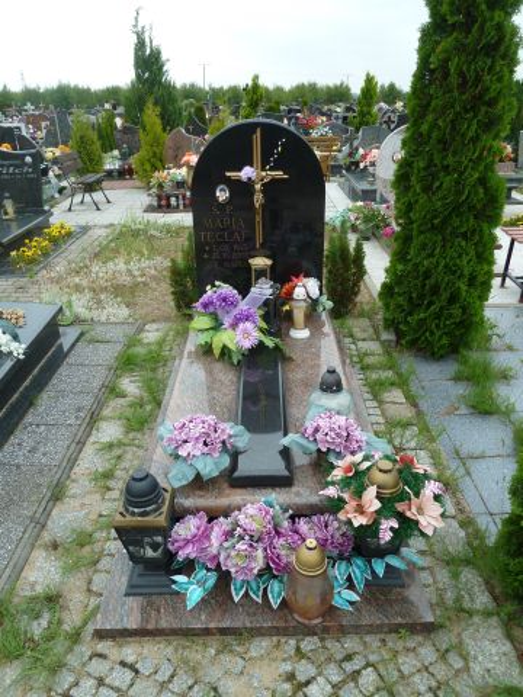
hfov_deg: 54.9
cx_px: 262
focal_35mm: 25
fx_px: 504
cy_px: 348
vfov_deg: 69.4
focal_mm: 4.1
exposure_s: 1/160
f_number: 4
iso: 80
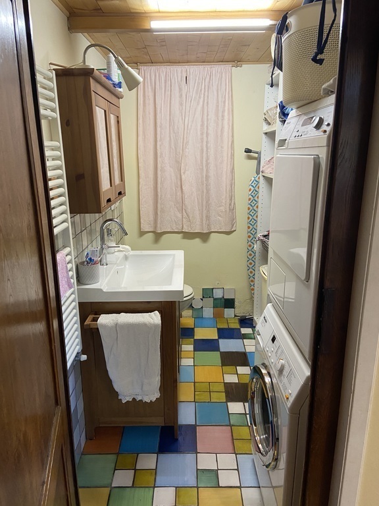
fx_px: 380
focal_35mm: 26
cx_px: 190
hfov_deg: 53.1
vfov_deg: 67.3
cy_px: 253
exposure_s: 1/50
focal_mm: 4.25
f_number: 1.8
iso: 200
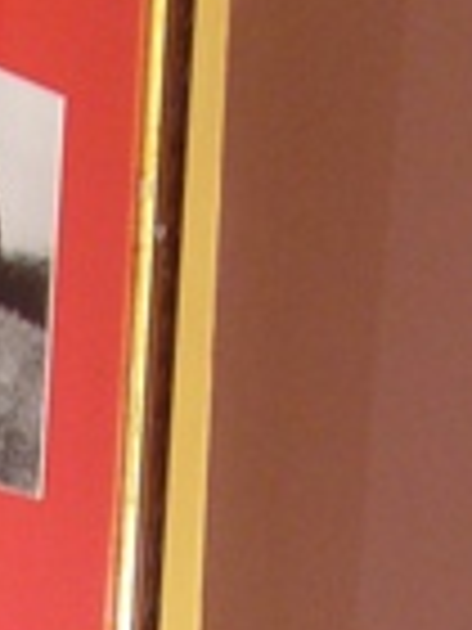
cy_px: 1620
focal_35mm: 211
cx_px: -216
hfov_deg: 6.9
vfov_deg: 8.4
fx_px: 3836
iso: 125
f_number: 2.8
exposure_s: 1/30
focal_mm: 6.1
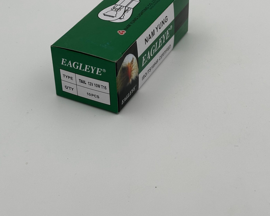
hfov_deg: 24.7
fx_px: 615
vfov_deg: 19.6
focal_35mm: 77
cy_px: 30
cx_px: 114
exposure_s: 1/858
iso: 64
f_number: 1.78
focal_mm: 6.86
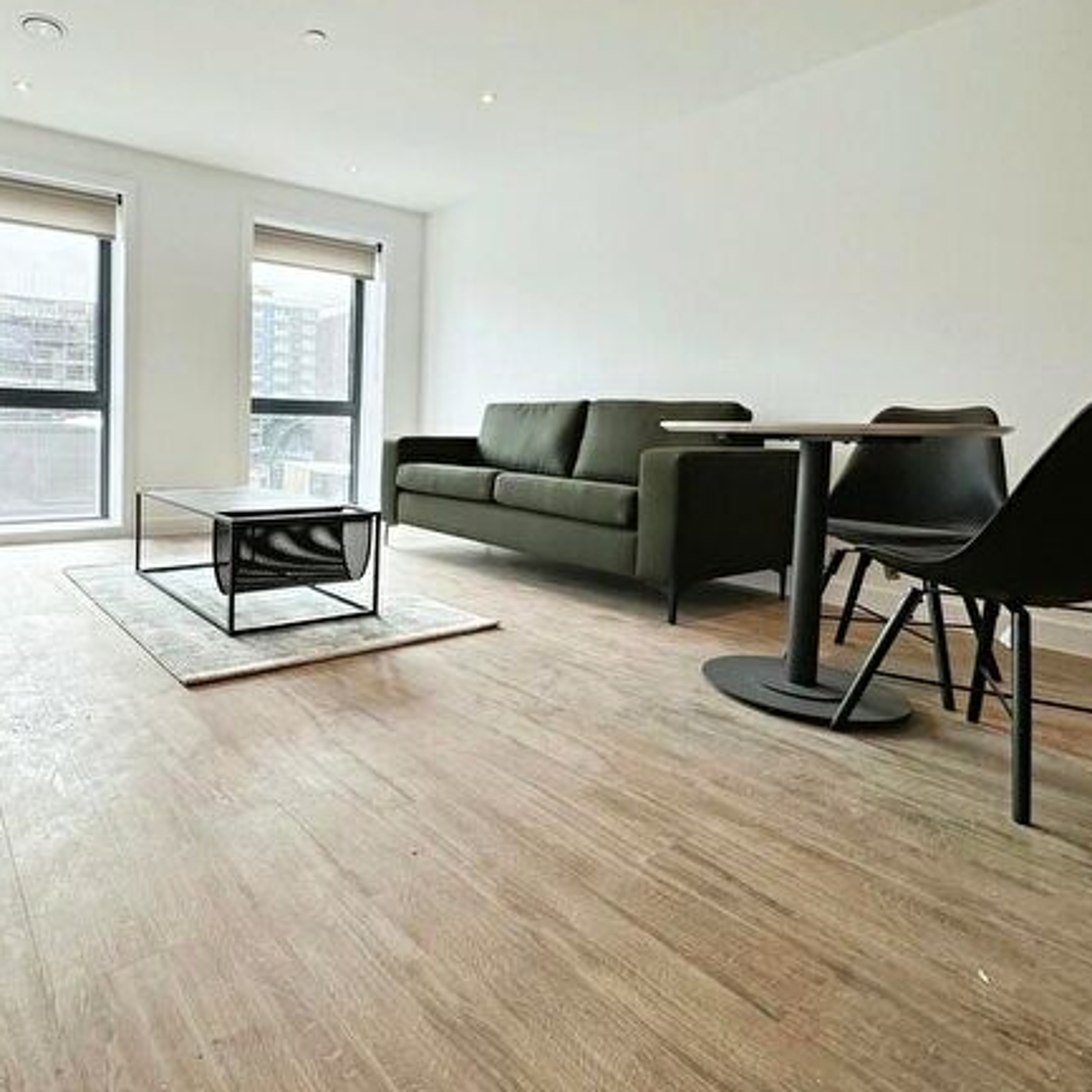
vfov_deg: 74.4
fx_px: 714
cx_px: 351
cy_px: 470
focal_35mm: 20
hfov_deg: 72.2
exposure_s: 1/224
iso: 40
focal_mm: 2.22
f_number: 2.2
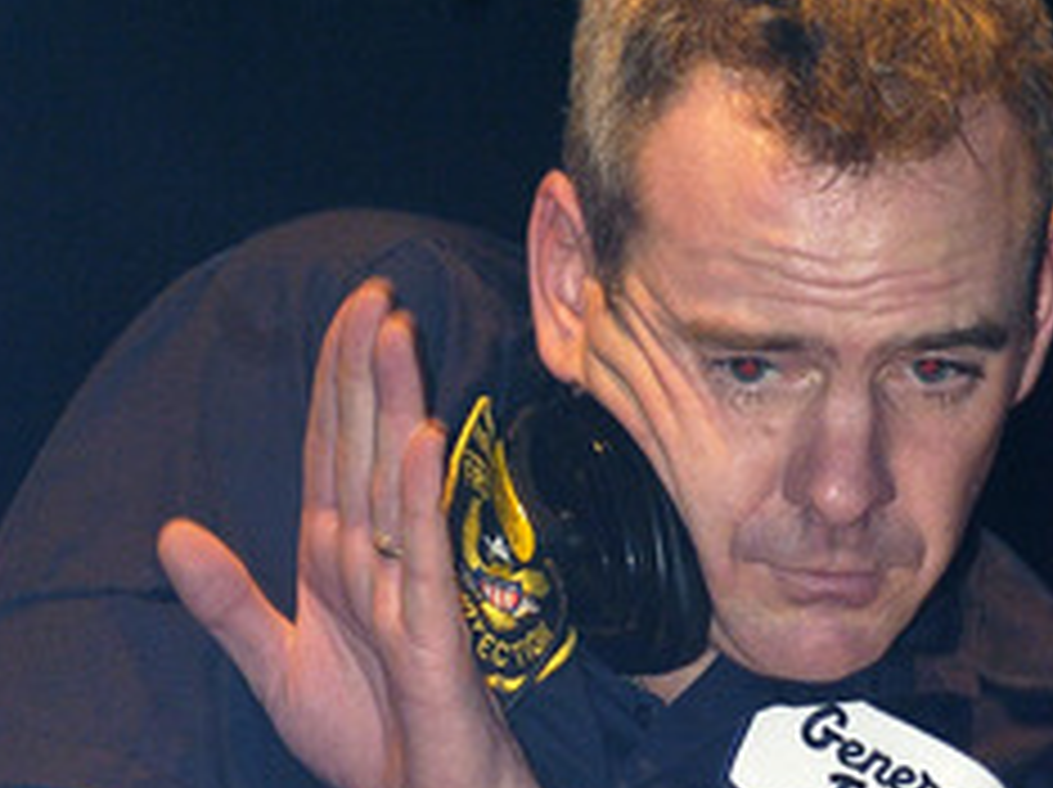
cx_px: 578
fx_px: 13122
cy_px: 527
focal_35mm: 432
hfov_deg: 4.6
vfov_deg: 3.4
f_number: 5
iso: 500
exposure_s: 1/60
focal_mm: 175
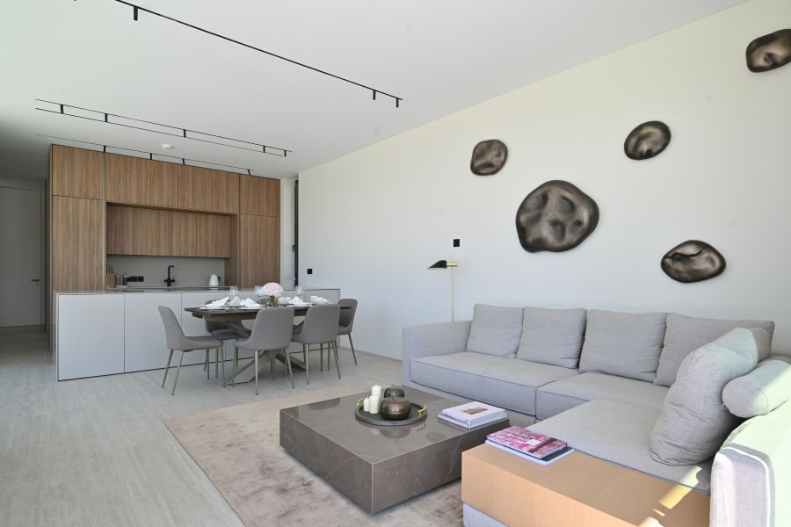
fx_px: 417
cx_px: 396
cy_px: 264
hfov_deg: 86.9
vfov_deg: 64.6
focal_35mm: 19
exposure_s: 1/200
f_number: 9
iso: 320
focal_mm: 19
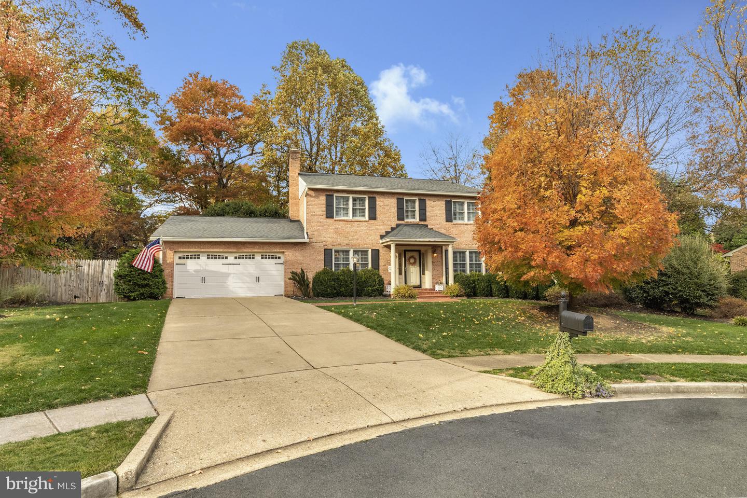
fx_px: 394
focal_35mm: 19
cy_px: 249
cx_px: 374
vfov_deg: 64.6
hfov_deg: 86.9
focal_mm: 19
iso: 1250
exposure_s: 1/640
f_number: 7.1
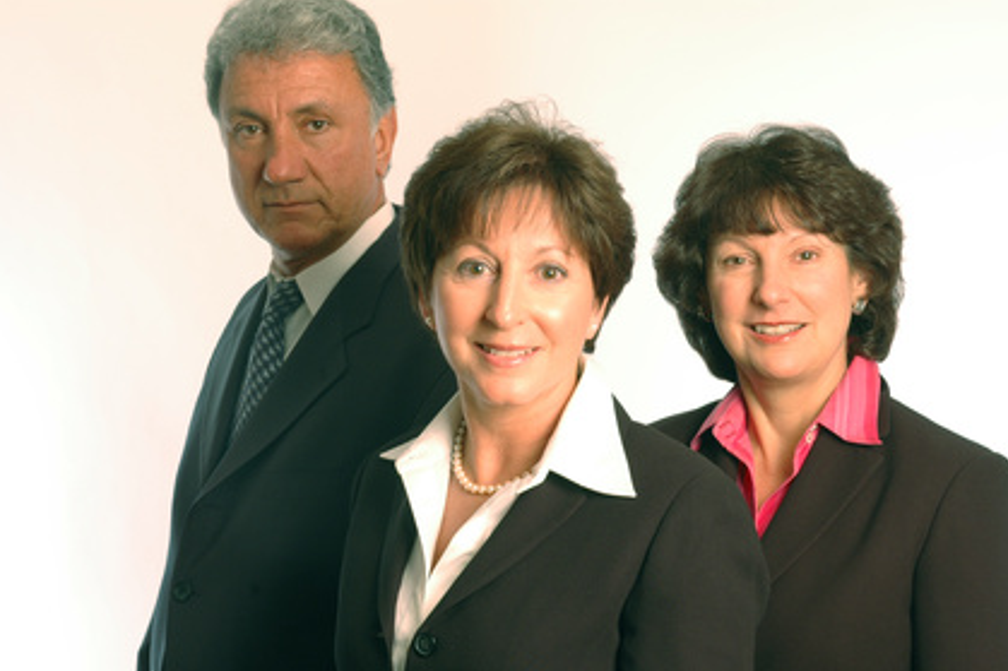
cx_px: 502
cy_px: 337
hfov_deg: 25.7
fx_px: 2211
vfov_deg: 17.3
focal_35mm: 79
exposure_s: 1/180
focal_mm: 52
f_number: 9.5
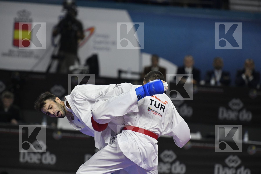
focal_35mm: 280
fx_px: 2030
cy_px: 87
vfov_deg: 4.9
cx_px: 130
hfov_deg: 7.4
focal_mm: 280
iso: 2000
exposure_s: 1/1000
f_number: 4
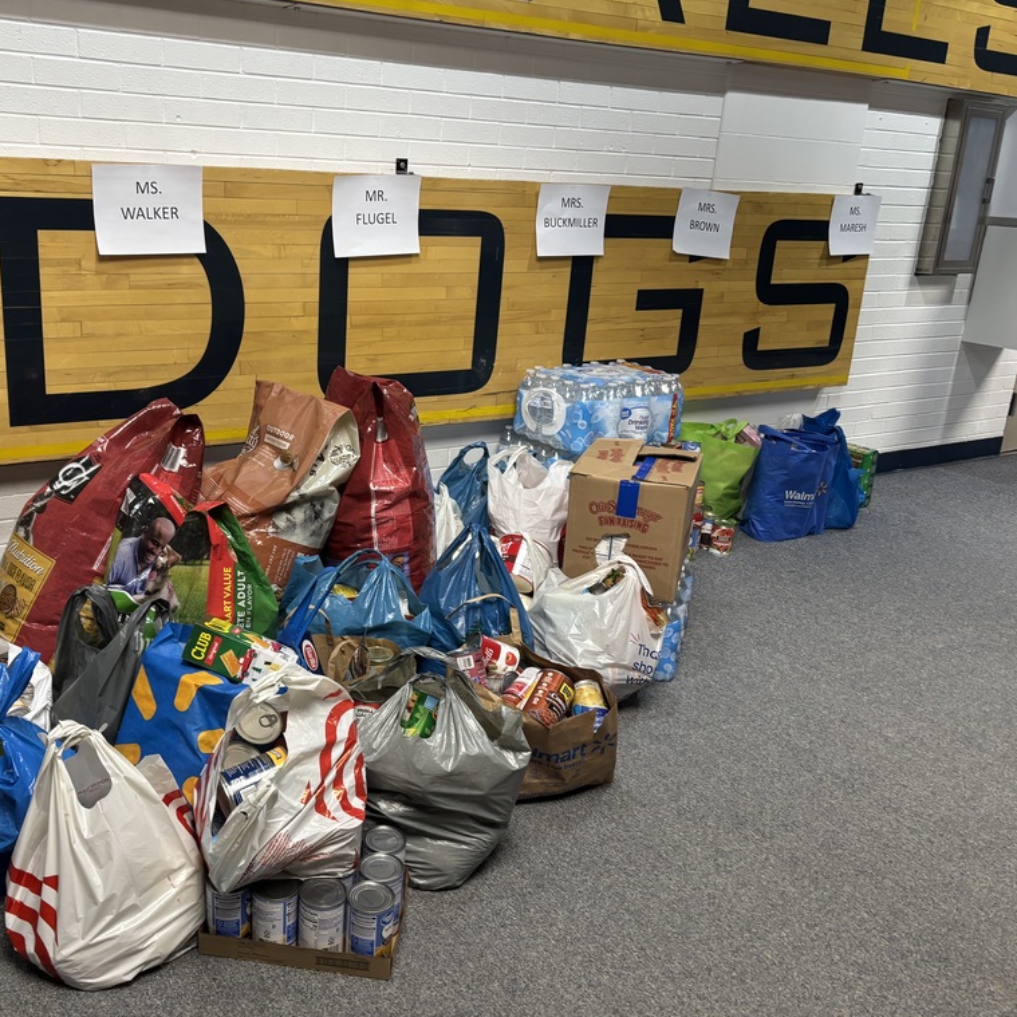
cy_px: 508
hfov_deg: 52.0
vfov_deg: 52.5
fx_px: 1030
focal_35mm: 31
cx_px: 385
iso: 160
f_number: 1.6
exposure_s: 1/60
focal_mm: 5.96
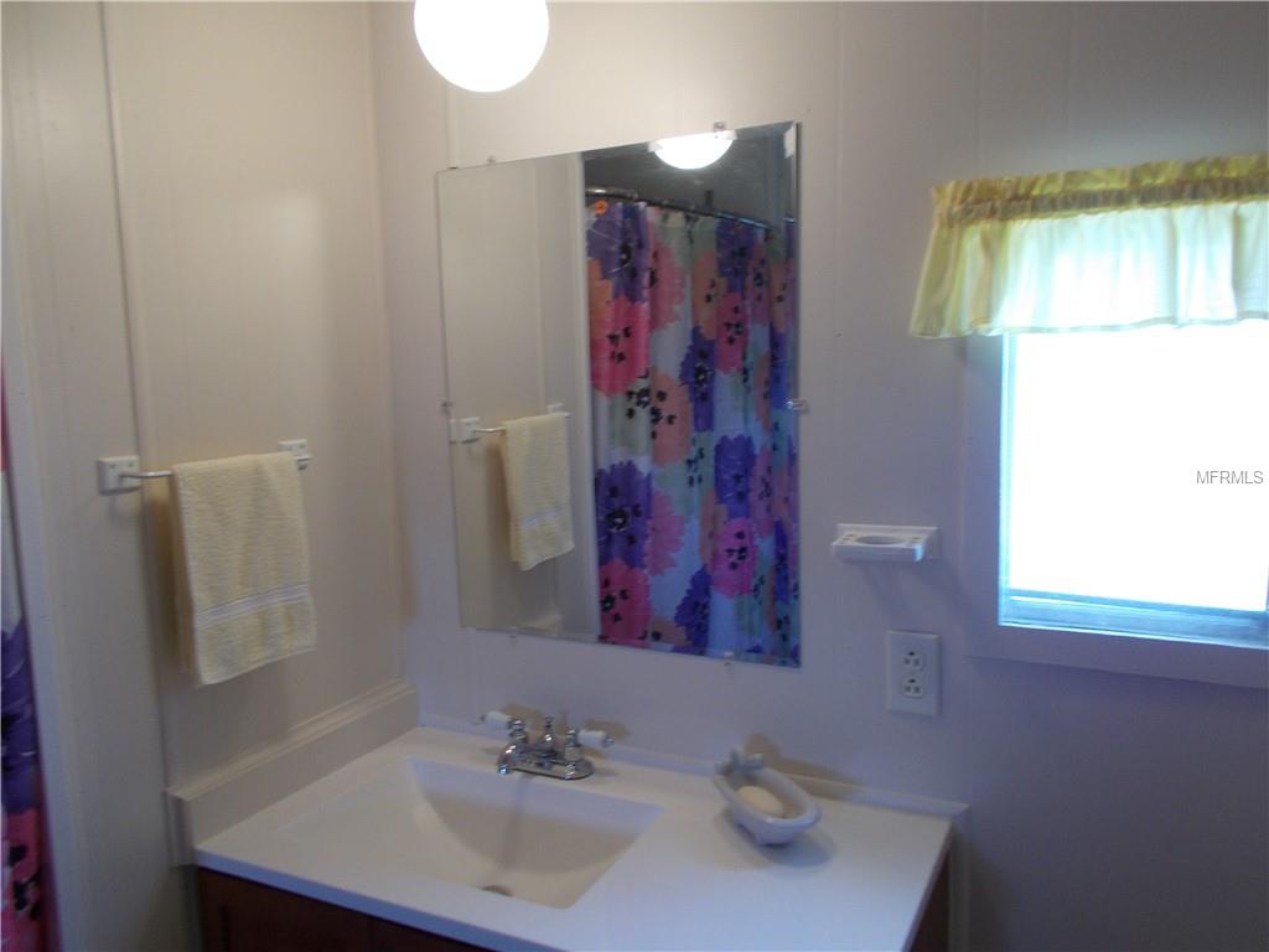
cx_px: 634
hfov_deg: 67.3
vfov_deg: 53.1
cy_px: 476
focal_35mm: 26
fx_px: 953
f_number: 3.2
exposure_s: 1/25
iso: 125
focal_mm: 4.6
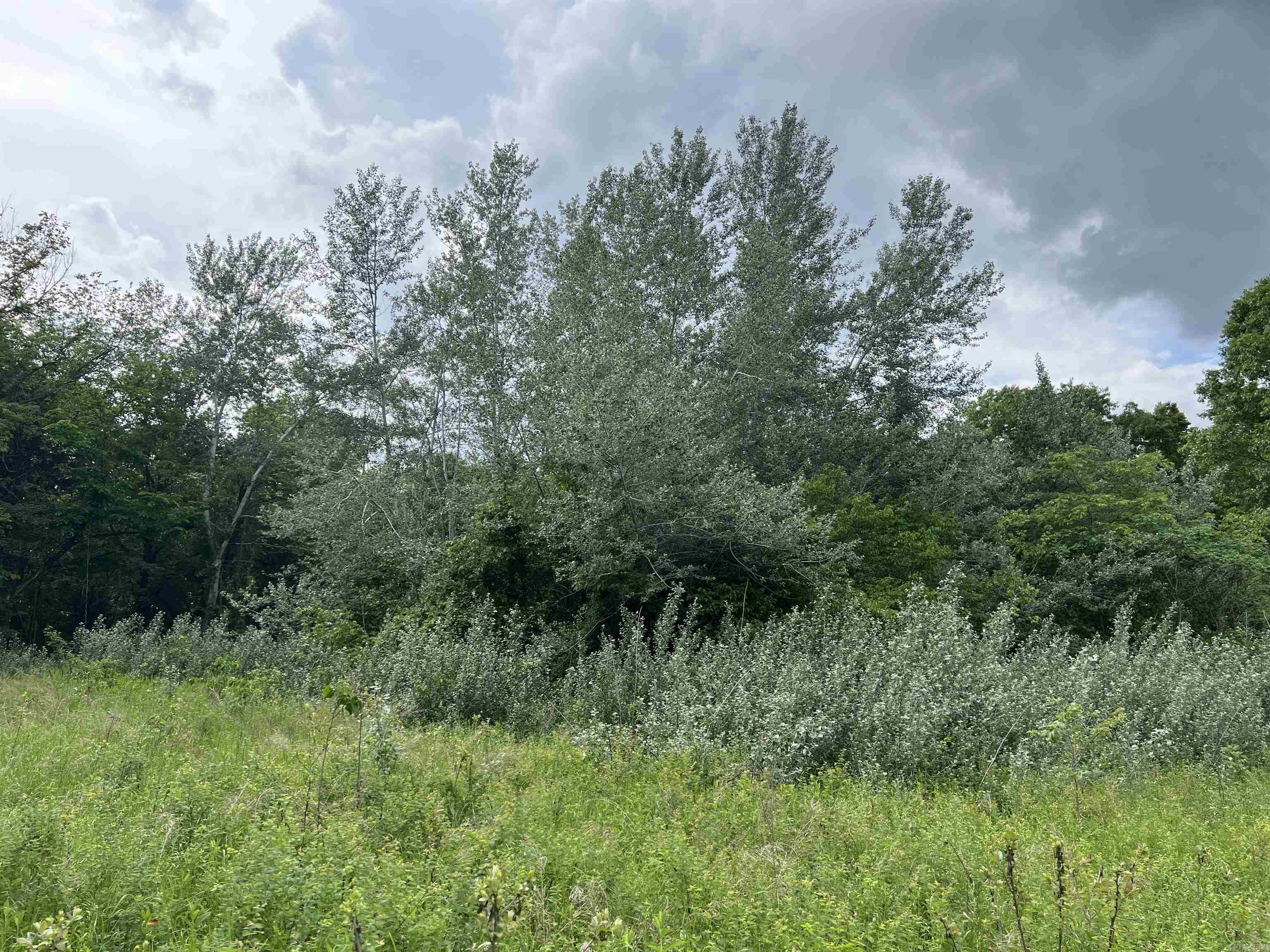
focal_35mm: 26
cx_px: 635
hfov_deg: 67.3
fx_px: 954
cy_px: 476
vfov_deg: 53.1
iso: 50
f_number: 1.5
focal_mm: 5.7
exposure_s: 1/2404
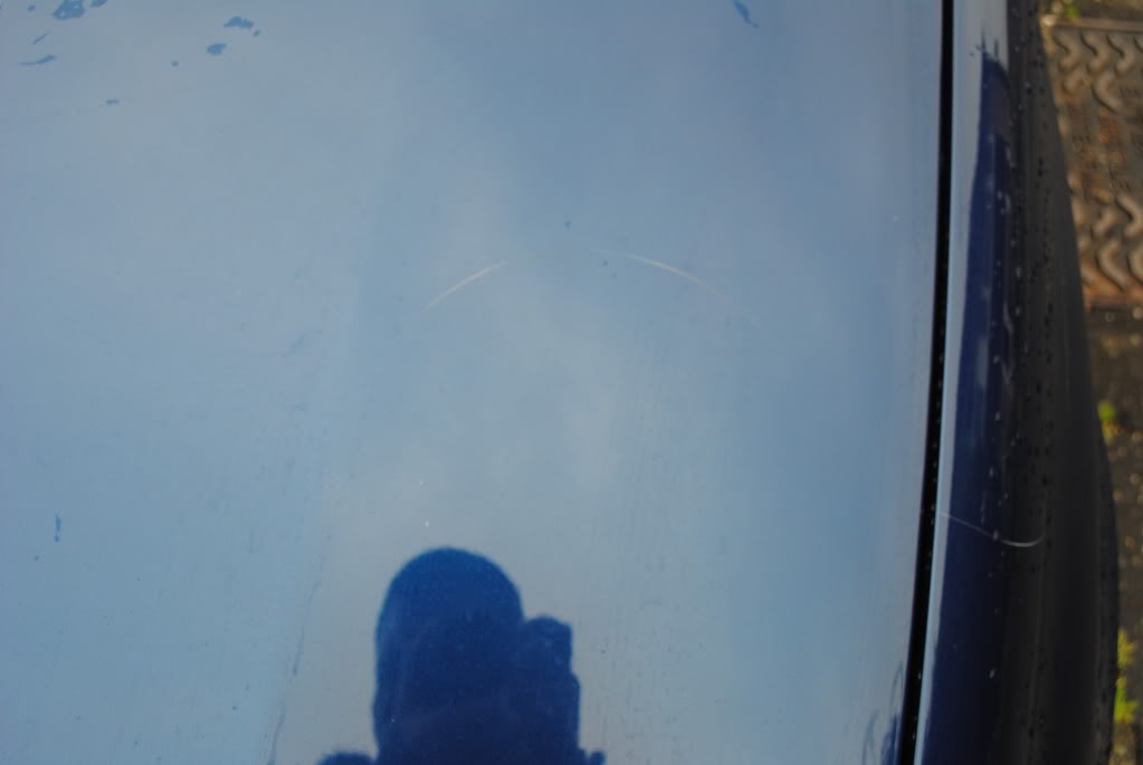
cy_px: 382
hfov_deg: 53.1
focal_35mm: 36
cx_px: 572
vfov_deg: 37.0
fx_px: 1144
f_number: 5.6
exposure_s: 1/125
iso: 100
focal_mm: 24
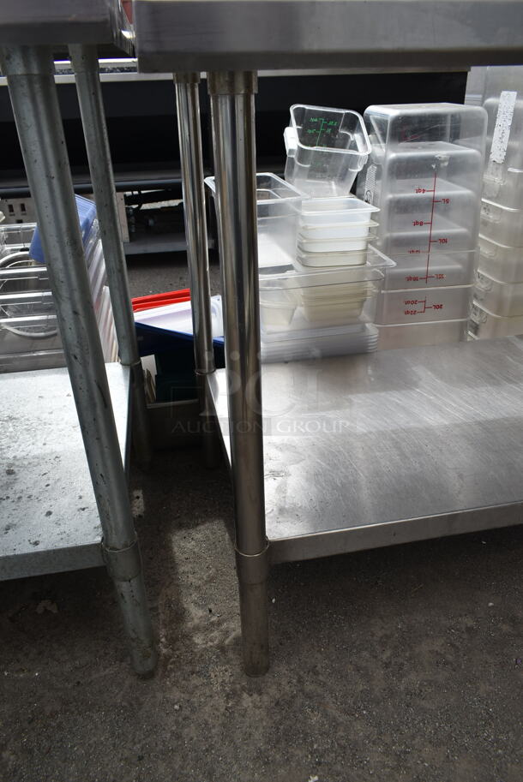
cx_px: 262
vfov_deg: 67.3
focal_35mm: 27
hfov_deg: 48.0
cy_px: 391
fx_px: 587
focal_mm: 18
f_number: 8
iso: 100
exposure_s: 1/250
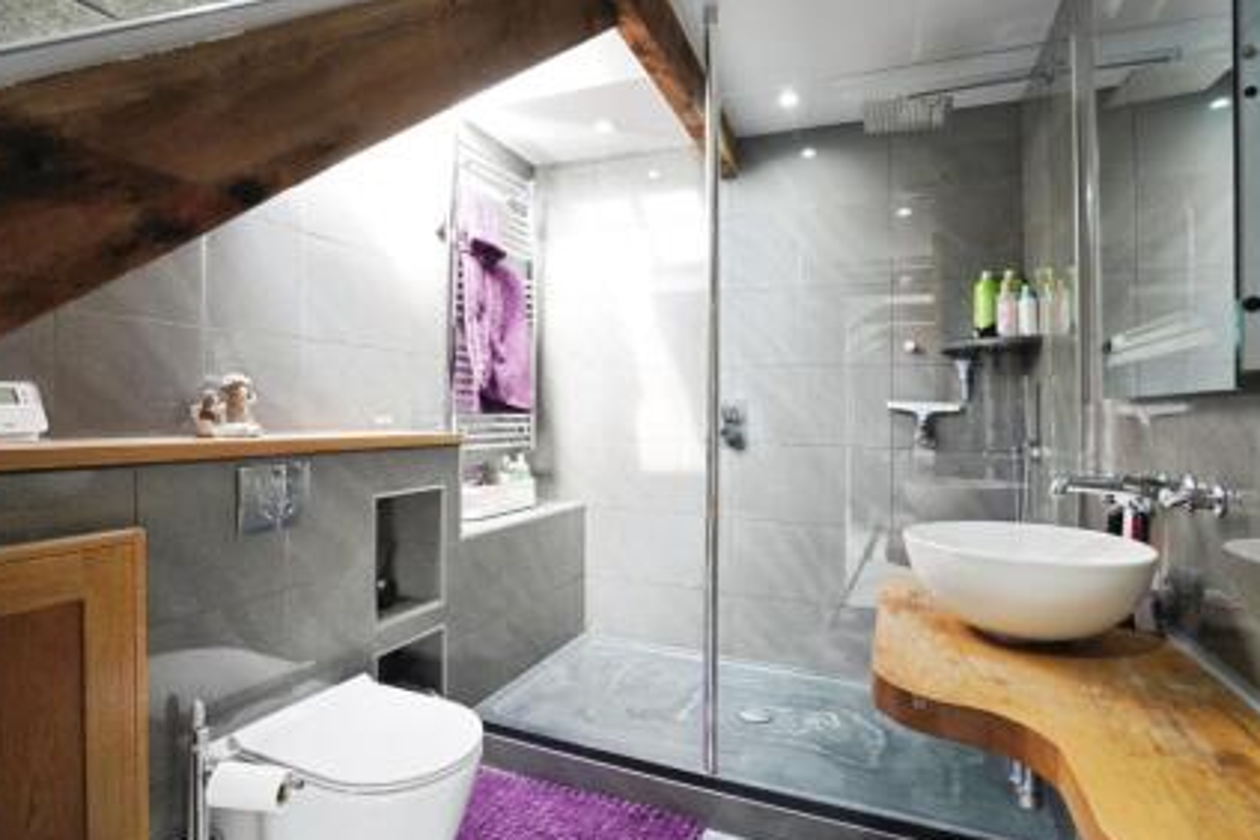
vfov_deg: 67.4
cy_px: 419
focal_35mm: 18
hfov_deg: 90.0
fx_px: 630
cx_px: 620
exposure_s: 1/6
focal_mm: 16
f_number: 9
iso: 800
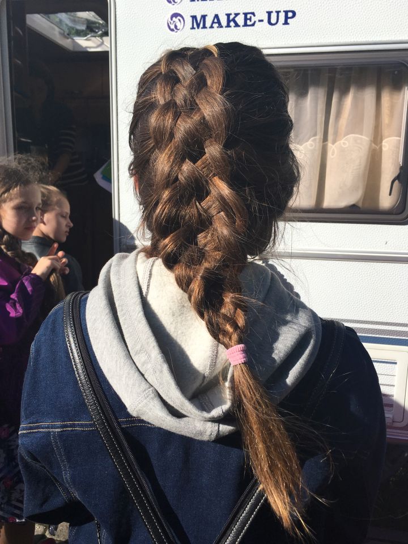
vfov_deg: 61.7
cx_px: 204
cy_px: 272
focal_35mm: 29
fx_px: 456
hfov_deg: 48.2
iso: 25
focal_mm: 4.15
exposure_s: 1/2262
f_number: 2.2
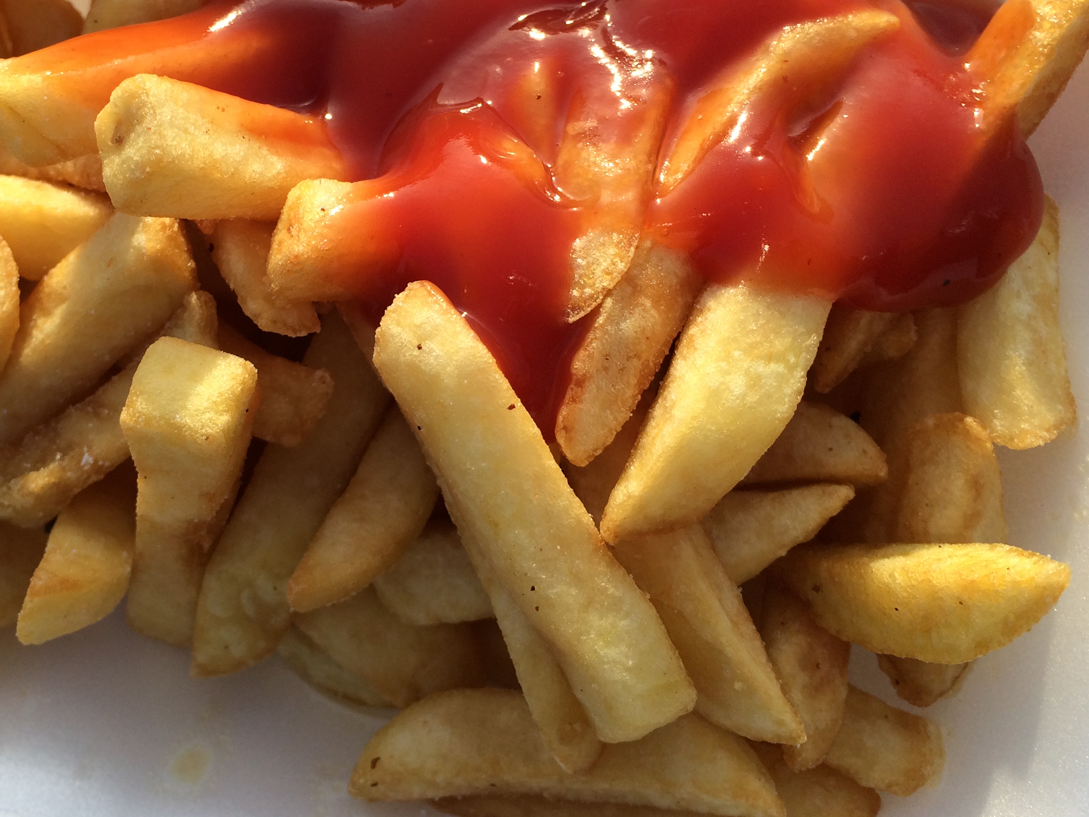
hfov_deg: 45.0
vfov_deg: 34.8
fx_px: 1290
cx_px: 354
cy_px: 264
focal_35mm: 41
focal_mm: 4.15
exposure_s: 1/1172
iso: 32
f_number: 2.2
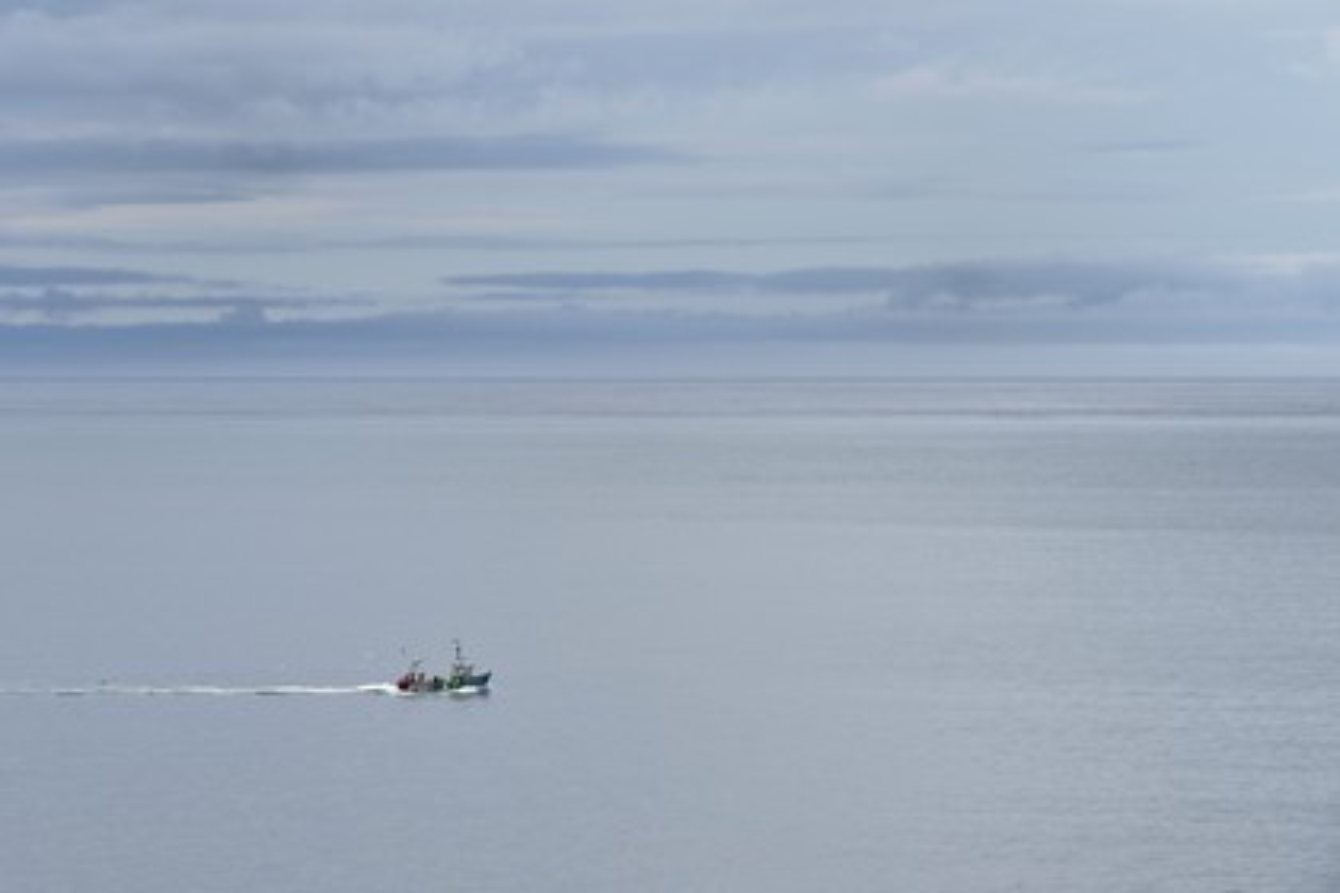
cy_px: 446
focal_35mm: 200
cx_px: 670
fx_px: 7444
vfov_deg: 6.9
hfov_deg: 10.3
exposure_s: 1/250
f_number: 14
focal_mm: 200
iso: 200
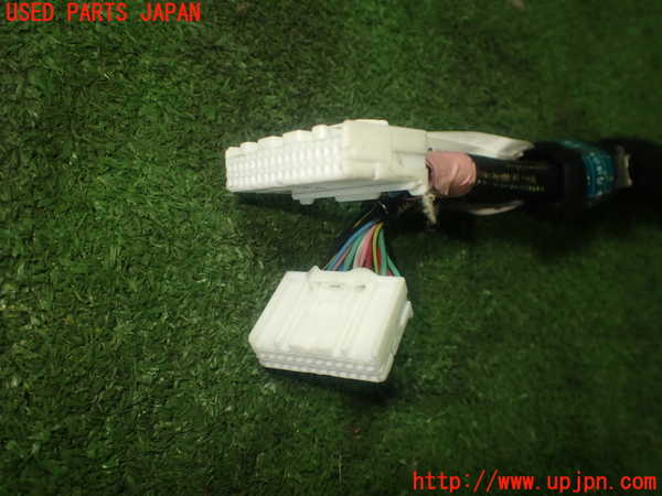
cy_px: 248
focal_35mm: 30
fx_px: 574
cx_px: 331
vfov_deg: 46.8
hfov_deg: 60.0
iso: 200
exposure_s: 1/125
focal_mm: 5.4
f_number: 2.3
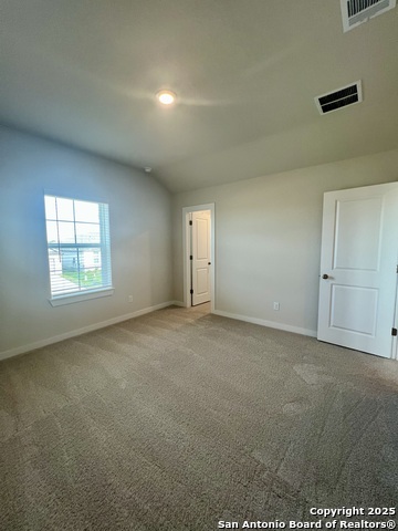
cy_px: 266
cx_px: 199
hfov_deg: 89.9
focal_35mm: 13
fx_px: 199
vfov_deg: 106.2
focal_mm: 1.57
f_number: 1.8
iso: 160
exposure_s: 1/120
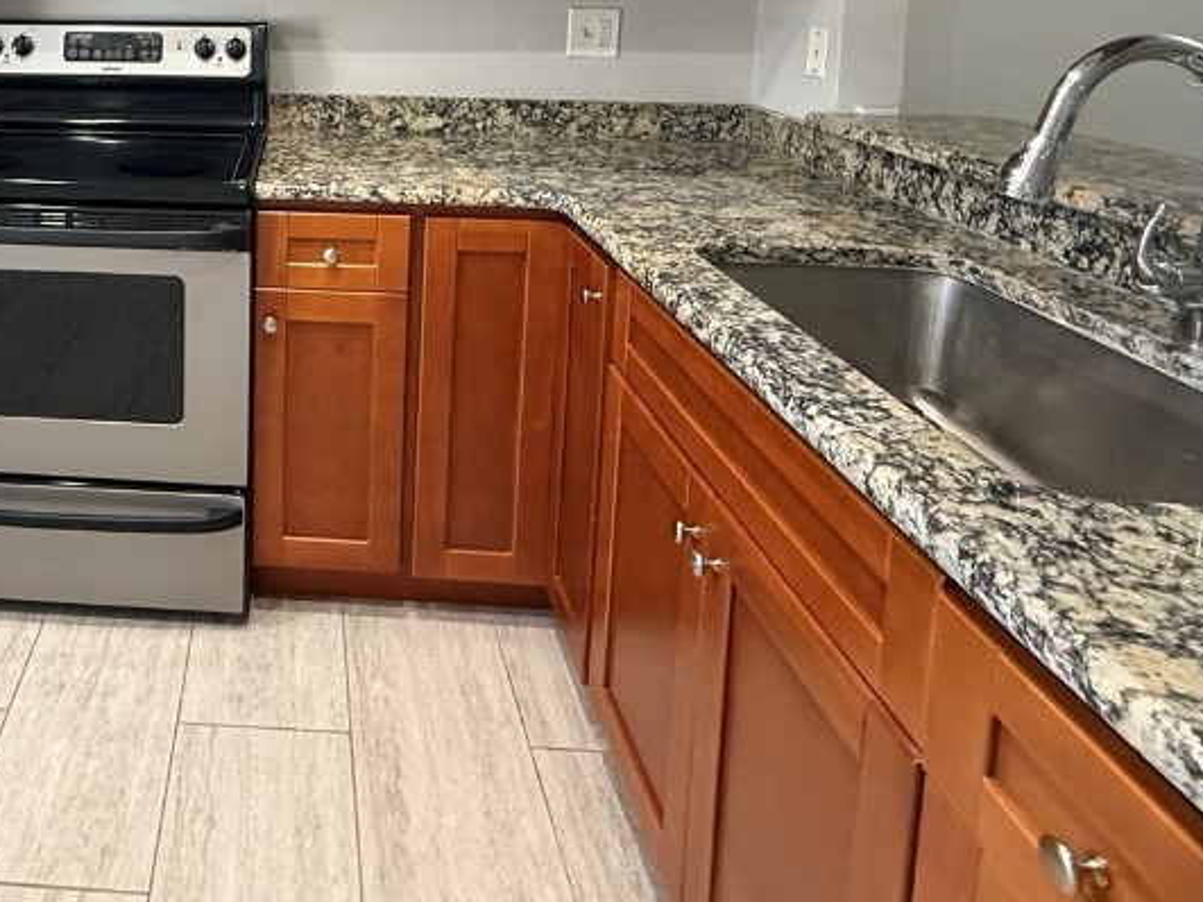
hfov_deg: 60.1
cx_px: 240
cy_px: 68
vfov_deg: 45.8
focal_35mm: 27
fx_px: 938
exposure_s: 1/60
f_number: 2.2
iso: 500
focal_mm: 2.22
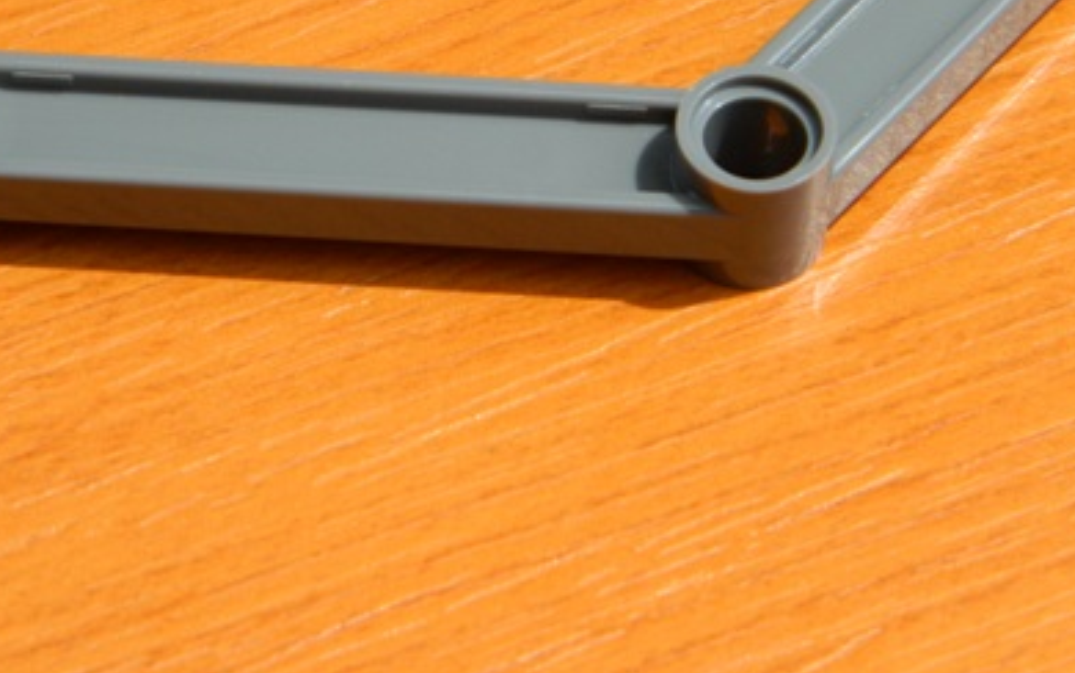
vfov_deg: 7.3
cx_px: 493
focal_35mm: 179
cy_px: 55
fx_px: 5246
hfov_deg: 11.7
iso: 80
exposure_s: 1/640
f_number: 4.5
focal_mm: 18.6
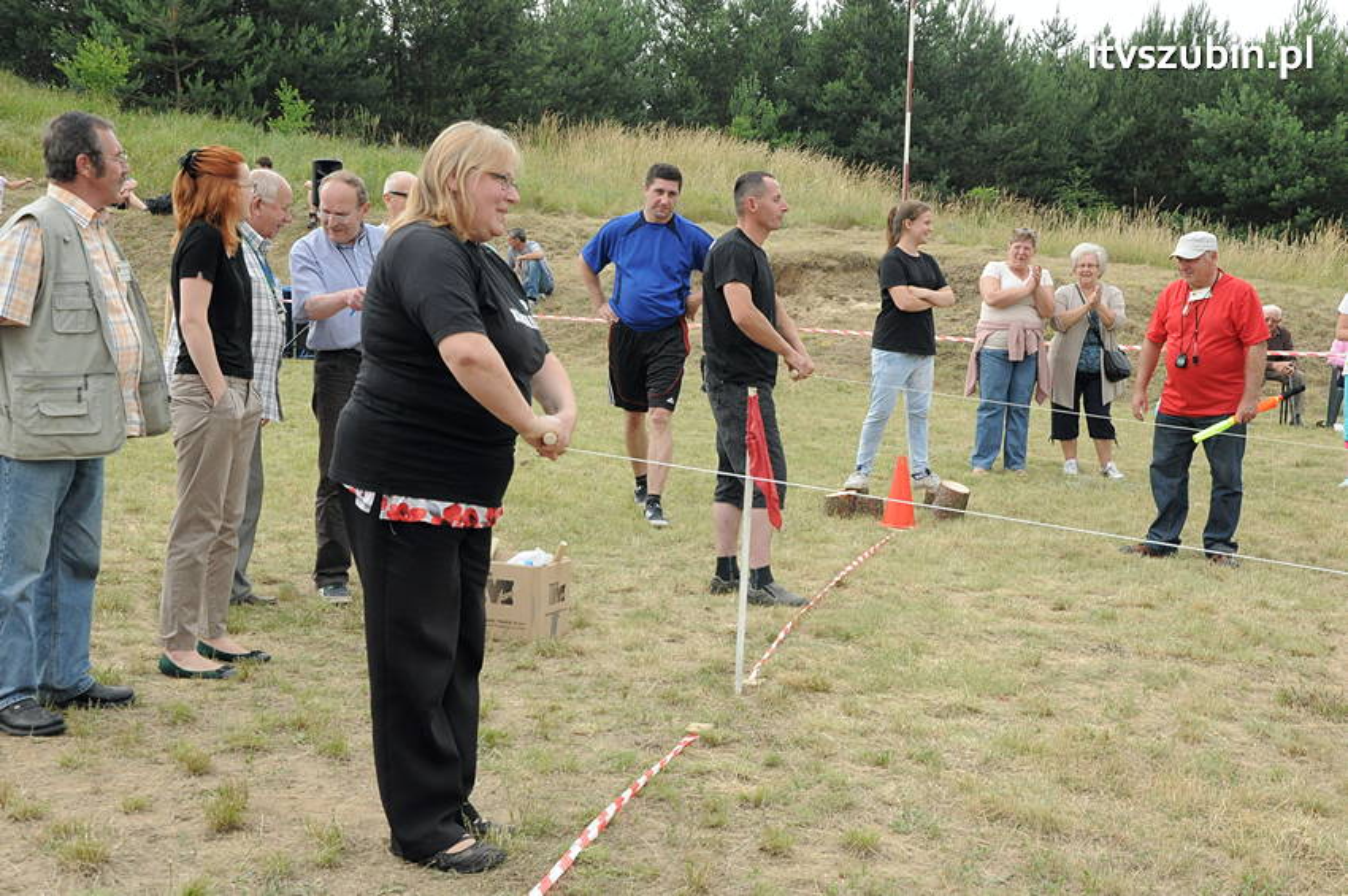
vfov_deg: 28.0
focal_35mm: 48
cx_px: 674
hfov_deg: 41.1
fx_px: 1796
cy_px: 448
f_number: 10
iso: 800
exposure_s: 1/400
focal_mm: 32
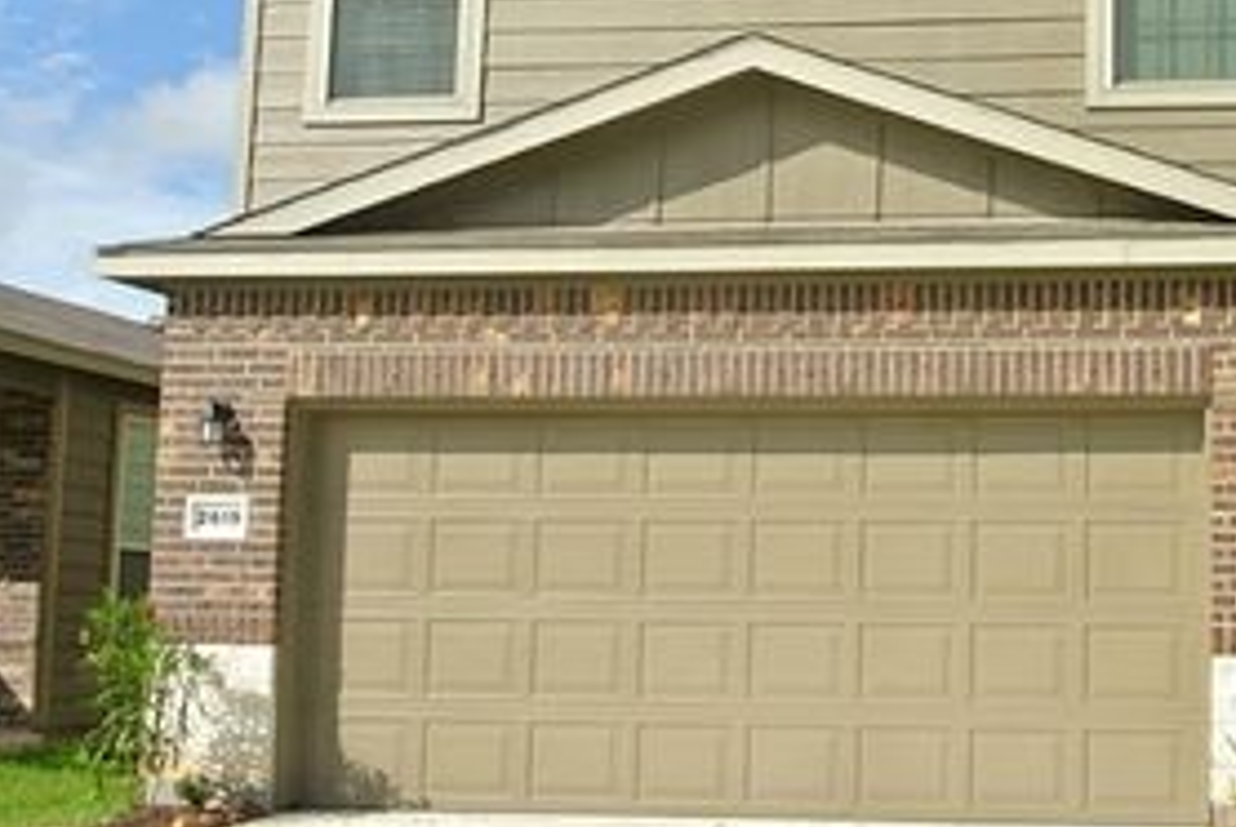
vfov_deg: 21.6
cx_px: 1031
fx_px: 2165
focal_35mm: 63
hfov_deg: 30.9
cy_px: 369
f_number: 16
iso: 100
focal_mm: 13.1
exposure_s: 1/60
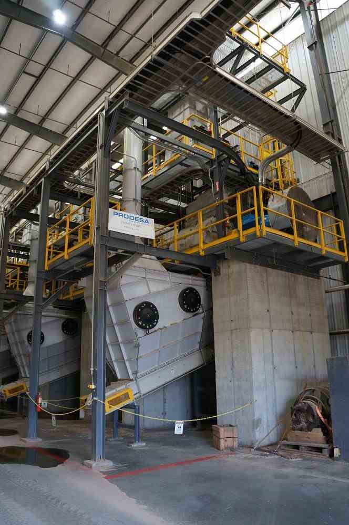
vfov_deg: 67.4
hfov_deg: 47.8
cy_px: 262
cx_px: 174
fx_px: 394
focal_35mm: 27
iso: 1000
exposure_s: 1/160
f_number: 4
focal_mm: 18
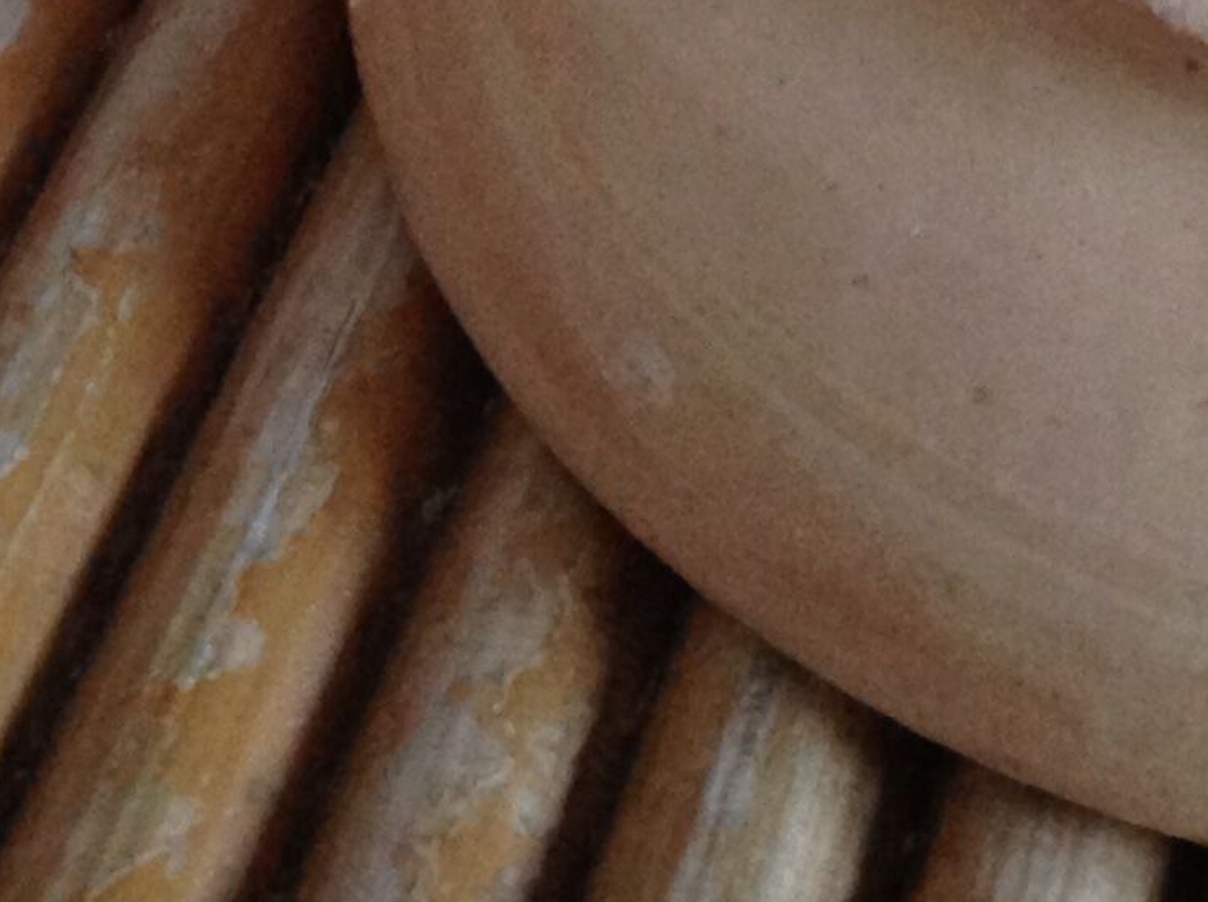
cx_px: 1565
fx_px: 4285
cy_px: -398
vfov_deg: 11.6
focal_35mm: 123
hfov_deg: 15.3
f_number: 2.4
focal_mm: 4.28
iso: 250
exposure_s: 1/15
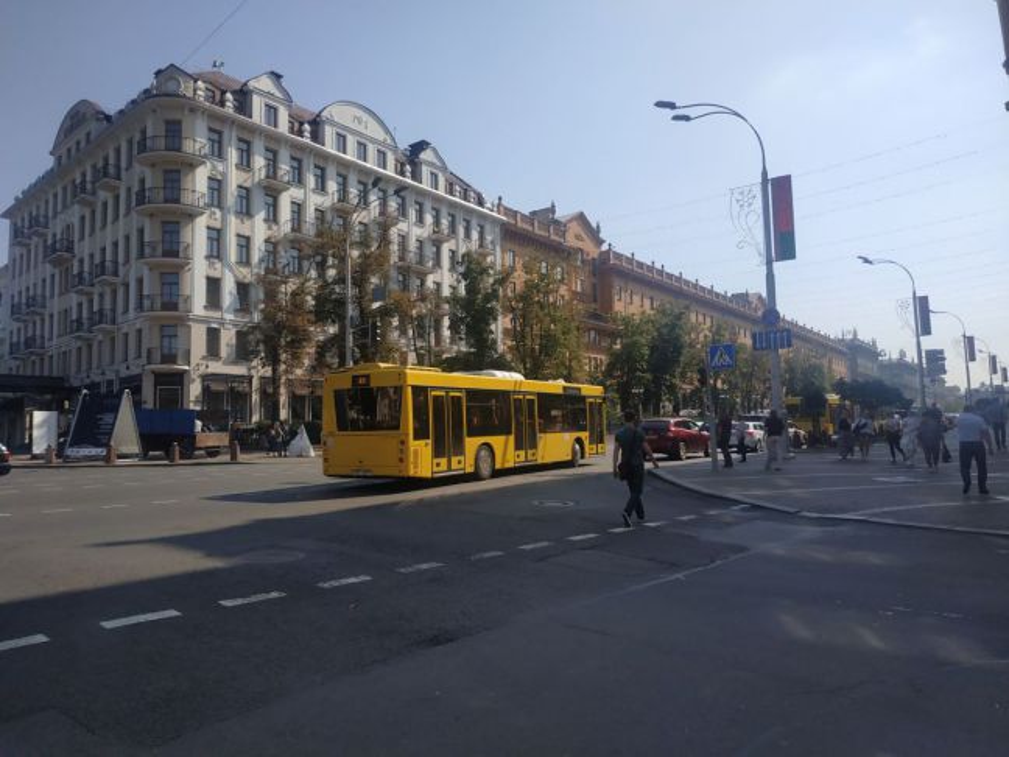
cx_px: 504
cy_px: 378
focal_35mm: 24
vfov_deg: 56.8
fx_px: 700
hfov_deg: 71.6
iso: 160
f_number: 1.9
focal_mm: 3.94
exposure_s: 1/3499
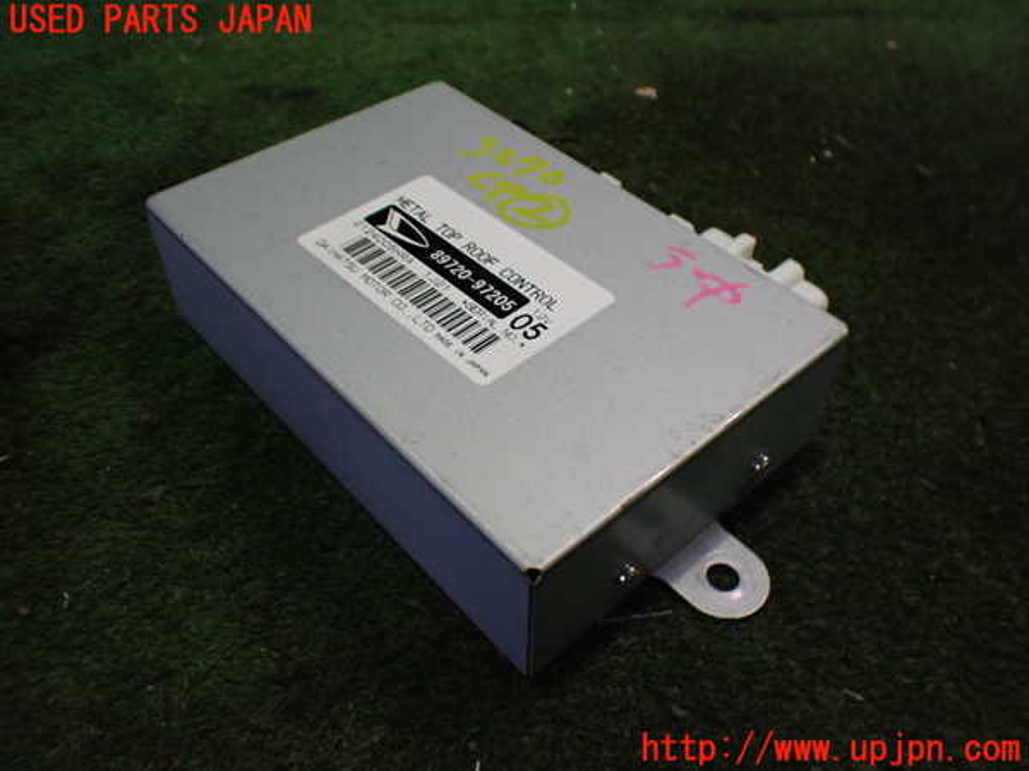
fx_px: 892
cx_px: 514
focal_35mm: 30
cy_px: 386
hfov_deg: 60.0
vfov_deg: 46.8
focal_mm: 5.4
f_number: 2.3
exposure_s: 1/125
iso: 800
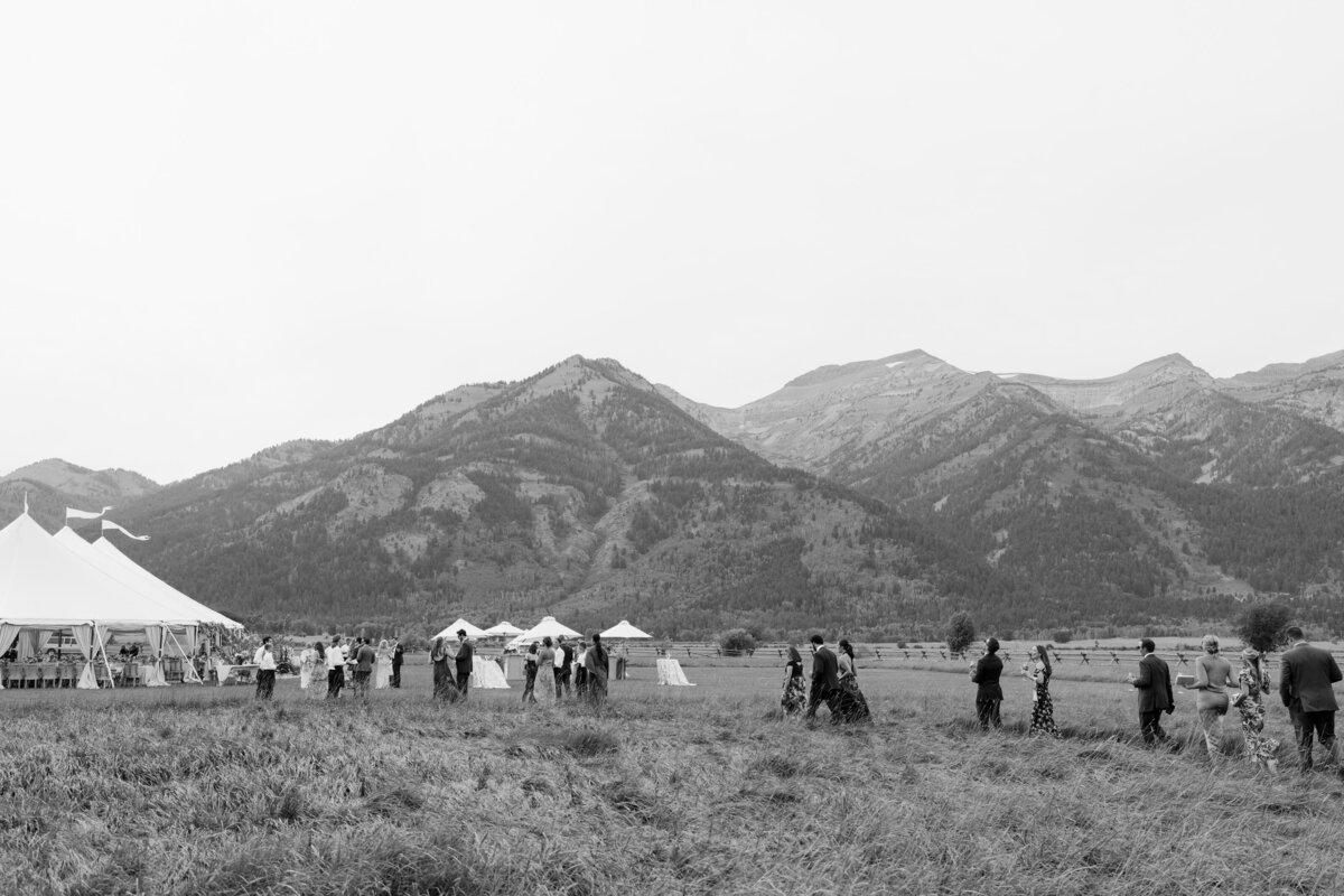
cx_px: 672
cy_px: 448
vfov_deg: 37.9
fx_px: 1307
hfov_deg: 54.4
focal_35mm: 35
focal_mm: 35
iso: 100
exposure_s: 1/800
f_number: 3.5
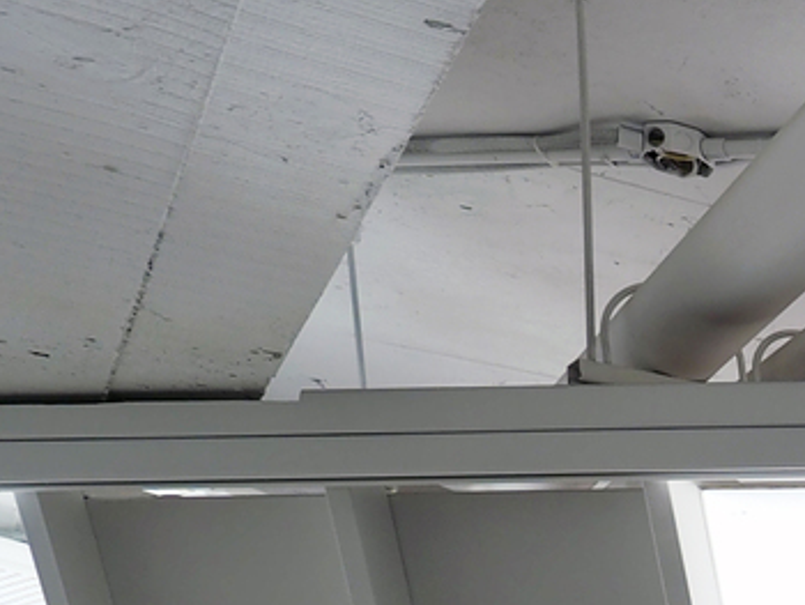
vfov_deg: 15.4
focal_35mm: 80
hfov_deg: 15.7
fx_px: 1862
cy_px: 1146
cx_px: 1826
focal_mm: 7
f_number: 4
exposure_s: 2
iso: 64
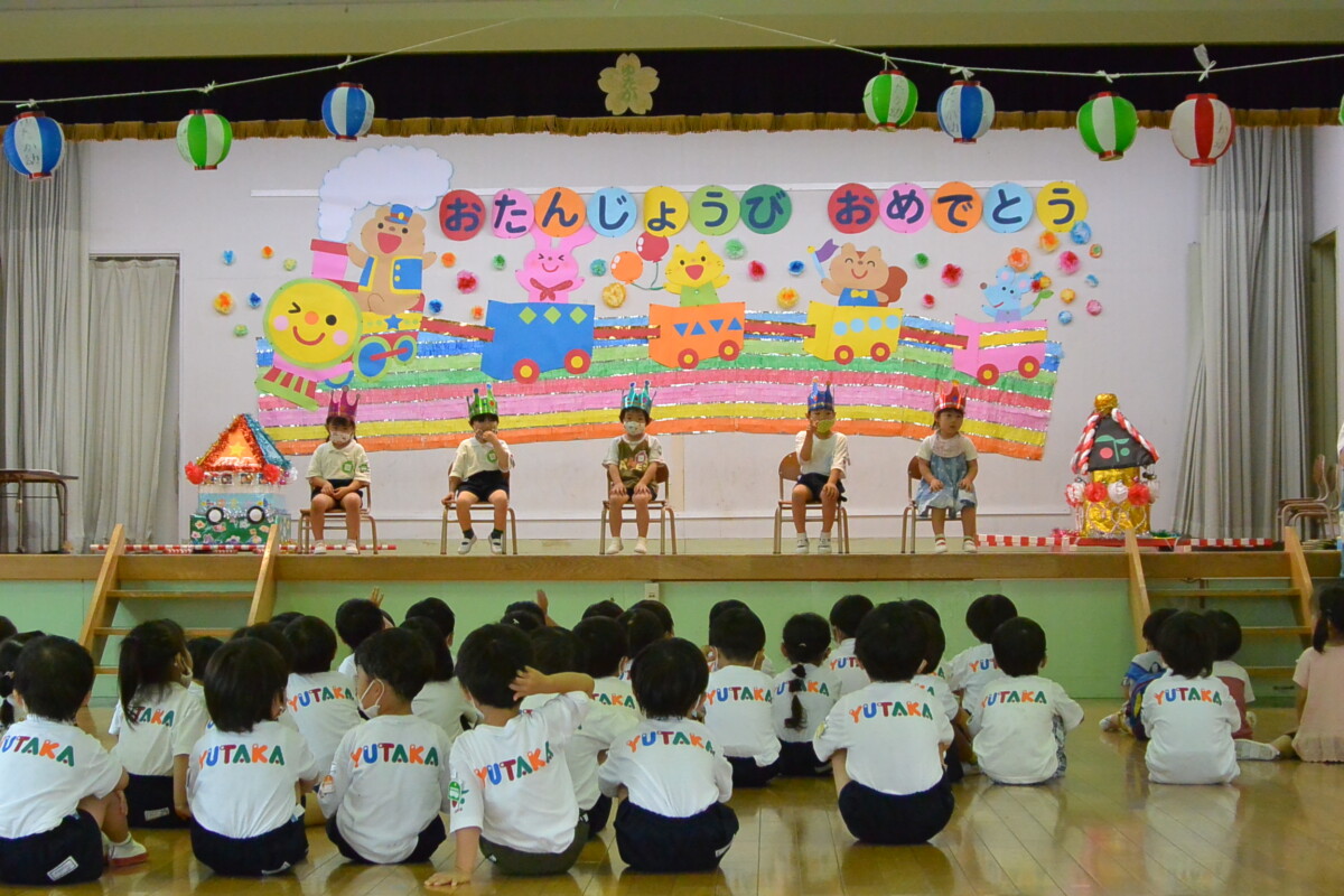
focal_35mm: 75
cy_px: 448
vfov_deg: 18.2
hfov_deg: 27.0
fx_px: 2800
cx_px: 672
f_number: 5.6
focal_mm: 28
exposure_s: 1/250
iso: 1600
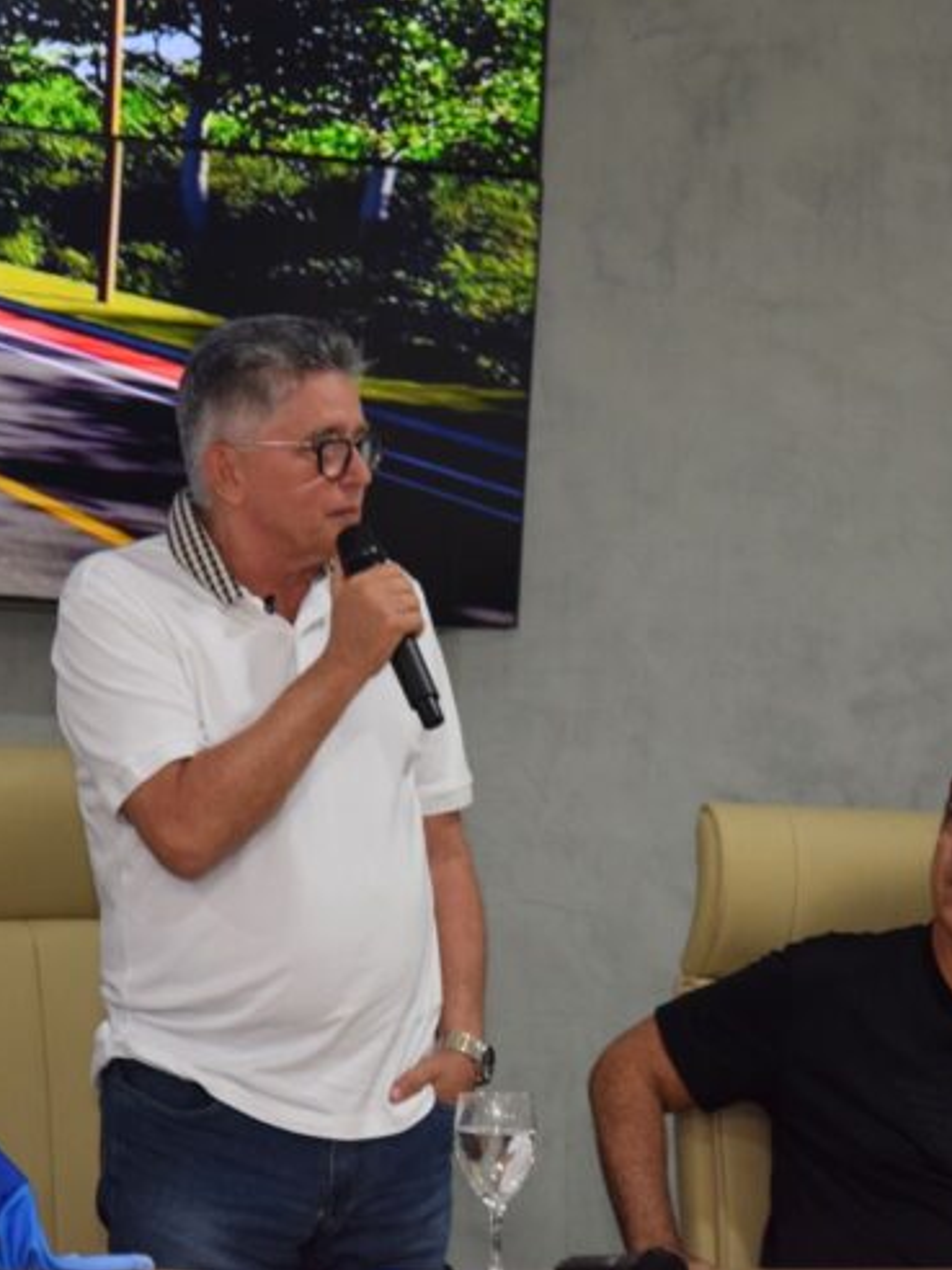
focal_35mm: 174
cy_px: 636
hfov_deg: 8.5
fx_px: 6380
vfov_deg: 11.4
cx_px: 531
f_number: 5.3
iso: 800
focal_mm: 80
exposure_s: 1/80
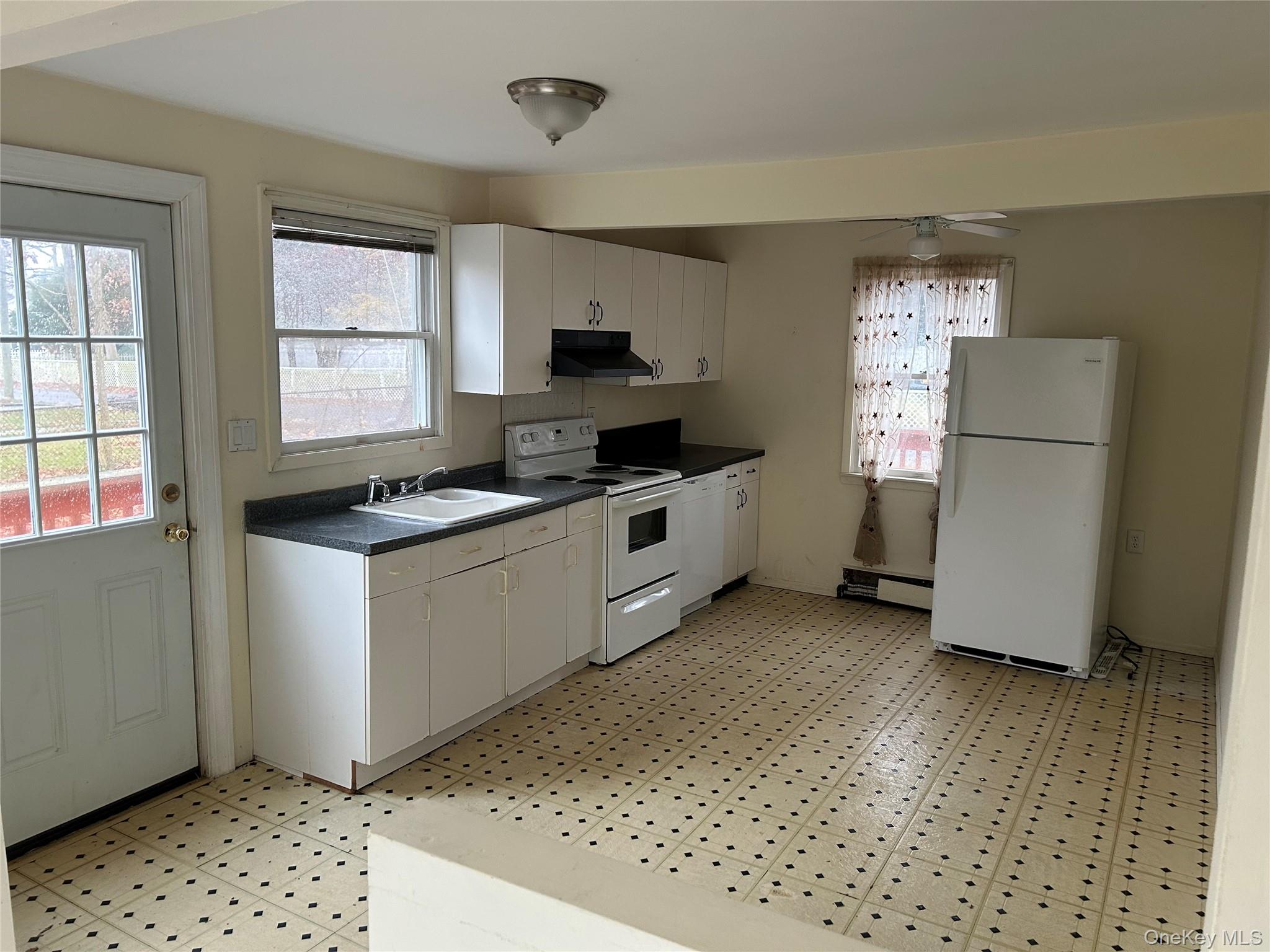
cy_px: 476
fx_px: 954
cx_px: 635
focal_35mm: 26
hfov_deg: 67.3
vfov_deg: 53.1
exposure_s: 1/62
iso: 125
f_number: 1.5
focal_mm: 5.7
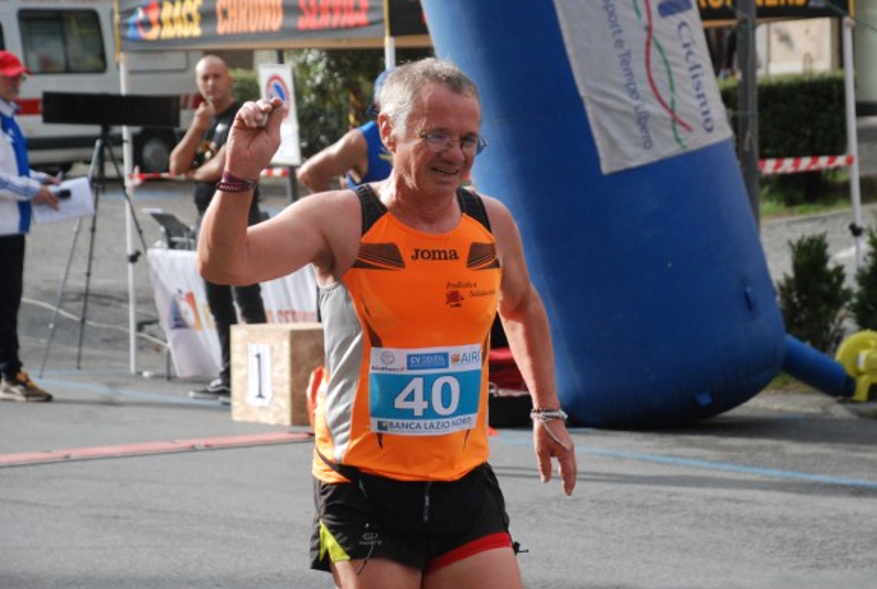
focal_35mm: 125
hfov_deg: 16.4
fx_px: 3052
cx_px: 454
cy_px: 291
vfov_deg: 11.0
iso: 1000
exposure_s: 1/1000
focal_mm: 80
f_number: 5.6
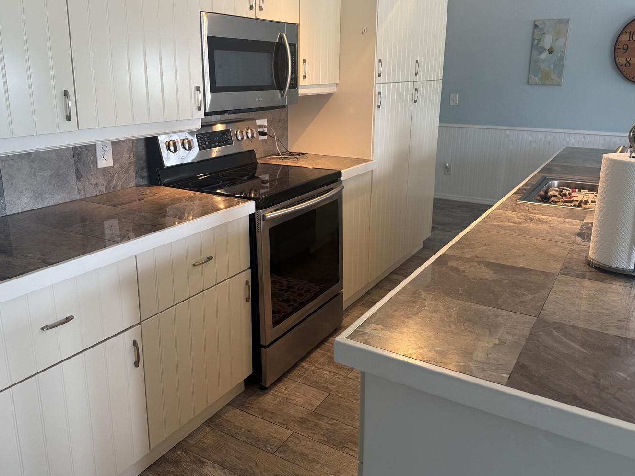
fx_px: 532
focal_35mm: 29
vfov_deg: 48.1
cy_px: 203
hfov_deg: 61.7
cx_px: 310
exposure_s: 1/120
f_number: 1.78
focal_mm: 6.76
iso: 160
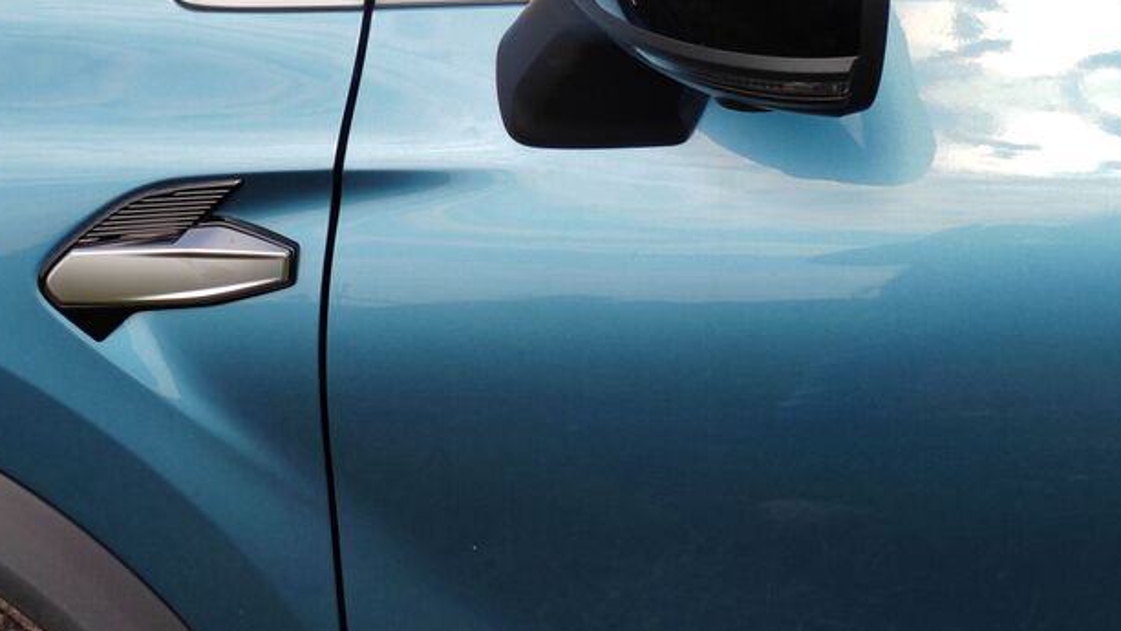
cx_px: 377
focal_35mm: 82
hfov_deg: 25.8
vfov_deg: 14.6
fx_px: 2438
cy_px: 58
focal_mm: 5.52
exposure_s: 1/1400
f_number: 1.9
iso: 100
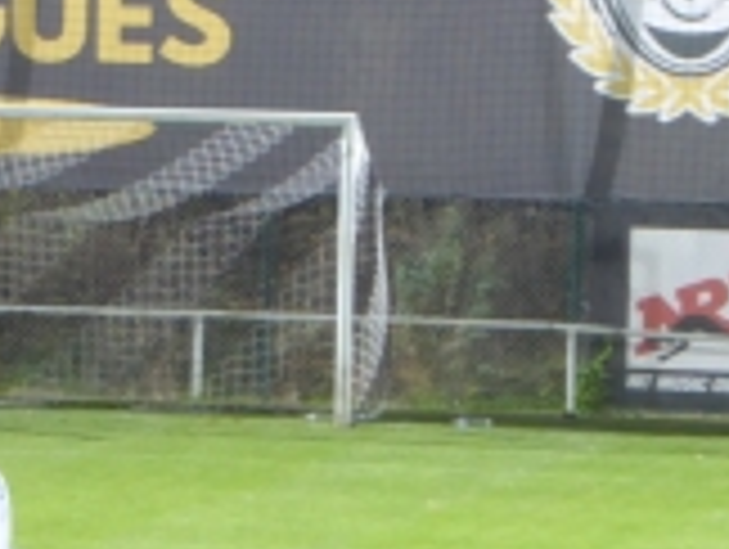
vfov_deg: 2.0
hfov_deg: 2.7
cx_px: -104
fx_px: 15544
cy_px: 356
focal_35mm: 737
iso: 400
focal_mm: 47.5
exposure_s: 1/10
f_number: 5.6
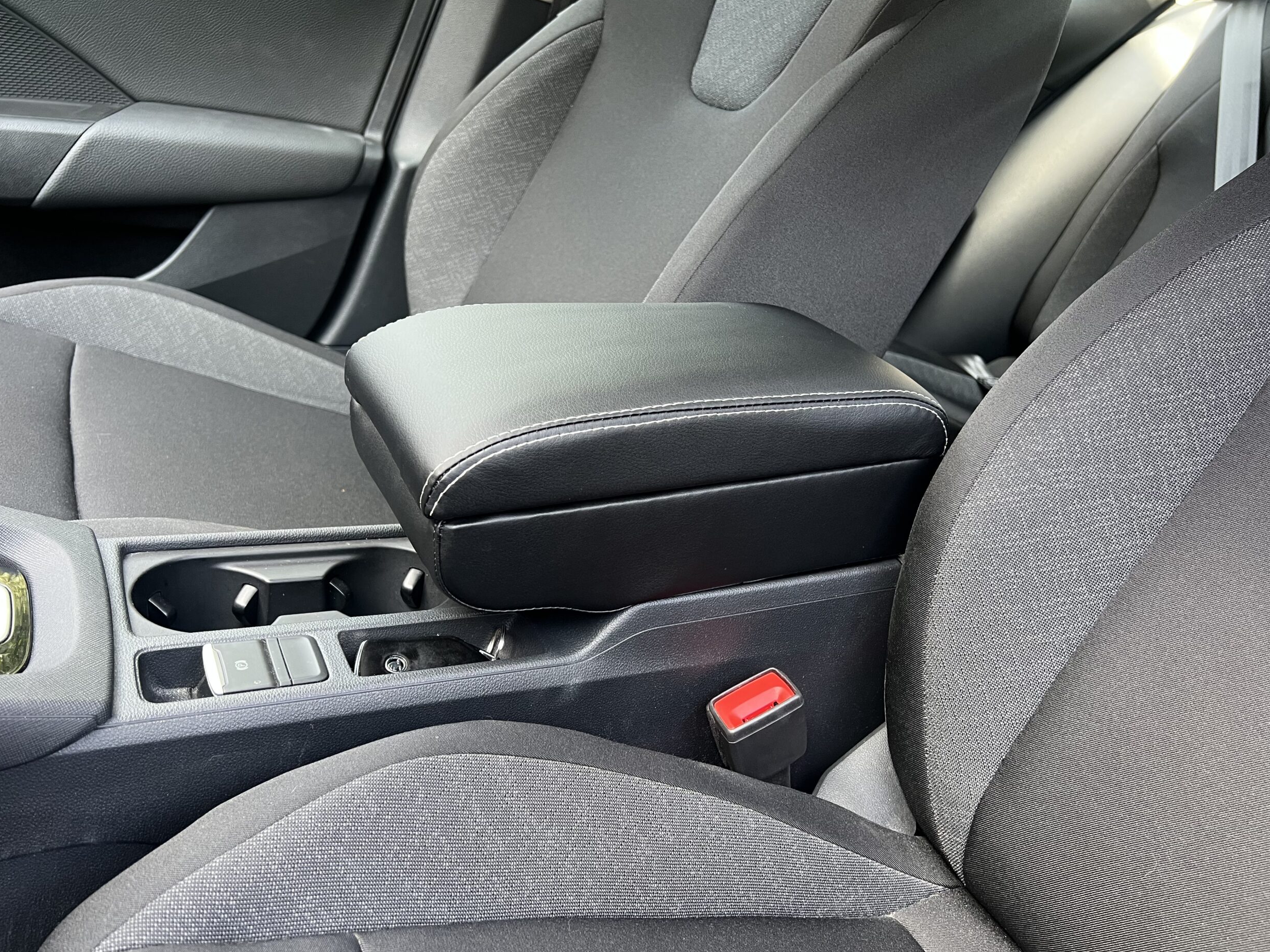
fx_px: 991
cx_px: 616
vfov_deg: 51.4
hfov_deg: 65.3
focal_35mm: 27
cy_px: 483
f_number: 1.5
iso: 100
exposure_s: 1/80
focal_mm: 5.7
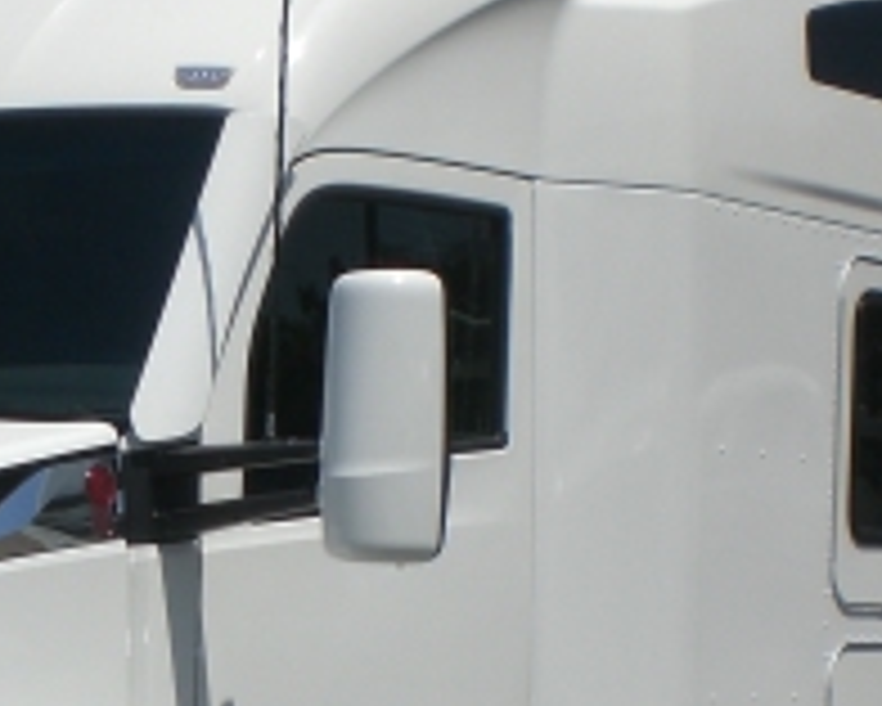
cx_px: 180
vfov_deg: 12.6
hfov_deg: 15.8
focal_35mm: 121
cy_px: 728
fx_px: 3160
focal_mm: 6.3
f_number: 4.4
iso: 50
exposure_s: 1/1250
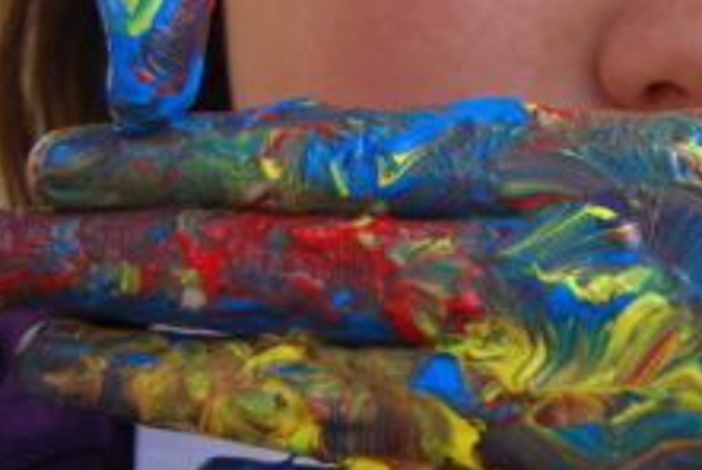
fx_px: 1972
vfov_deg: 13.5
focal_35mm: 101
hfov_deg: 20.1
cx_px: 481
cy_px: 76
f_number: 4
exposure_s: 1/500
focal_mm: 26
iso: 200
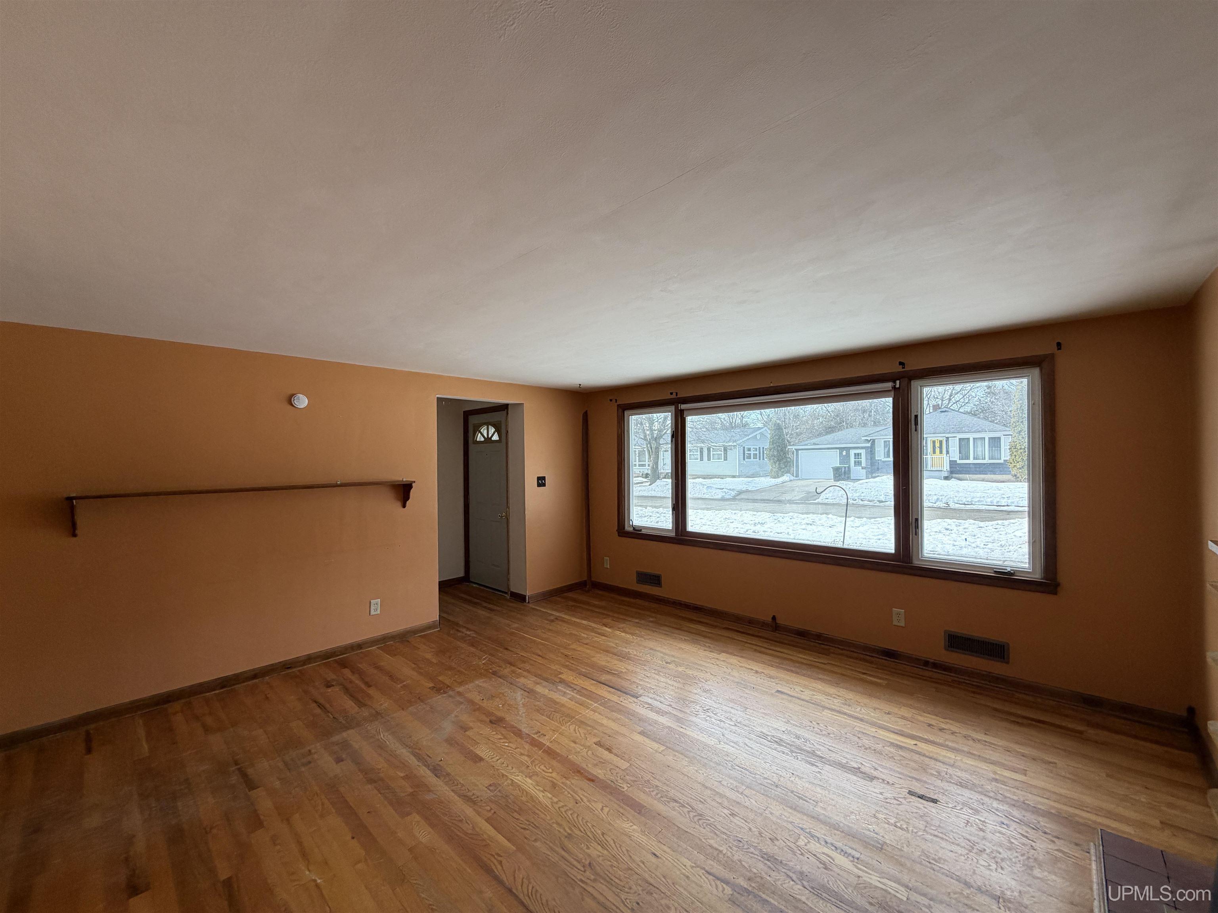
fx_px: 493
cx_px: 609
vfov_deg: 85.7
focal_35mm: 14
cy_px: 456
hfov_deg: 102.1
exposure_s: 1/121
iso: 64
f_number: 2.2
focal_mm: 2.22
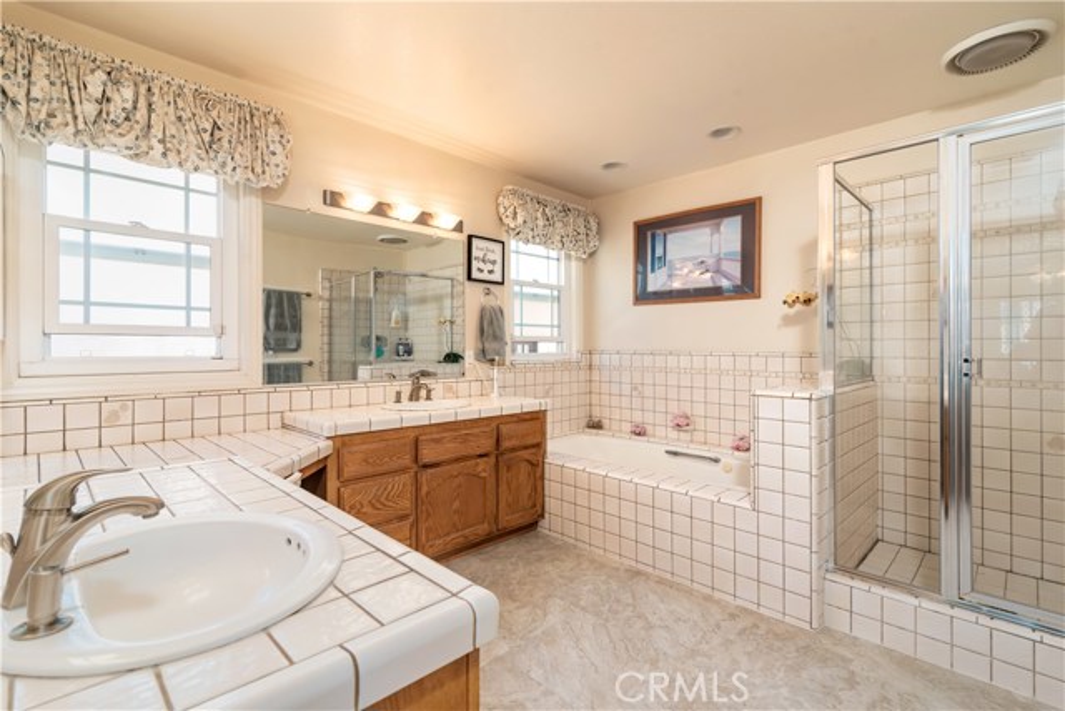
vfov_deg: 73.8
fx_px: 473
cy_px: 356
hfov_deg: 96.7
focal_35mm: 16
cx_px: 532
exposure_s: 1/100
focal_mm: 16
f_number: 8
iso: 320
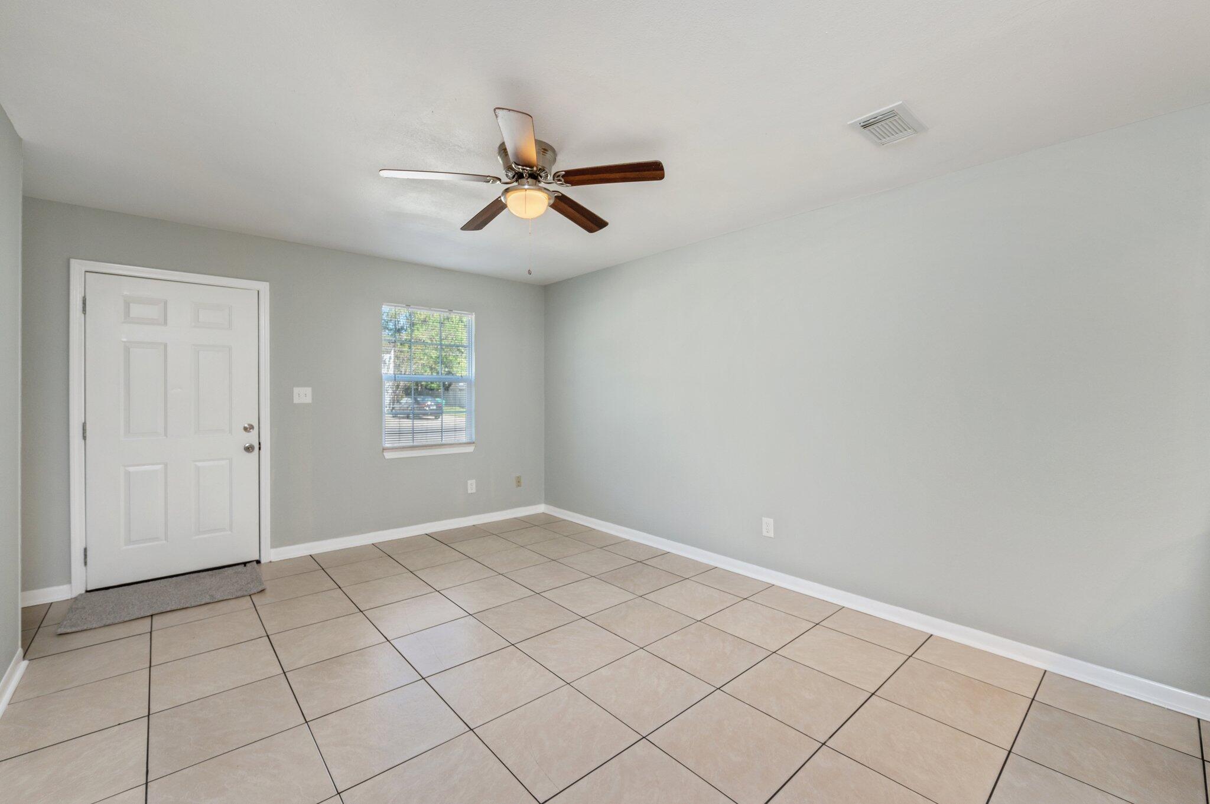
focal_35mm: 14
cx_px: 605
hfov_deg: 102.3
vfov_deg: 79.1
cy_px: 402
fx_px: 487
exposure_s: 1/25
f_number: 7.1
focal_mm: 14.5
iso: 320
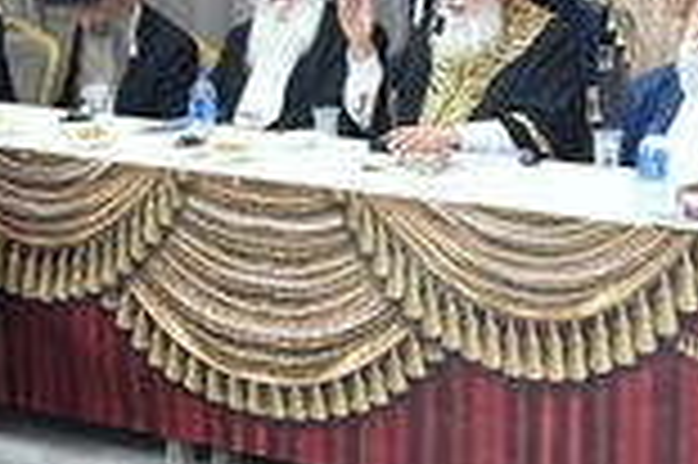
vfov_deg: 13.3
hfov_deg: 19.8
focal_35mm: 103
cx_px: 446
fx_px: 1995
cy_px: 234
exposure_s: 1/200
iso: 1600
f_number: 5
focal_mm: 40
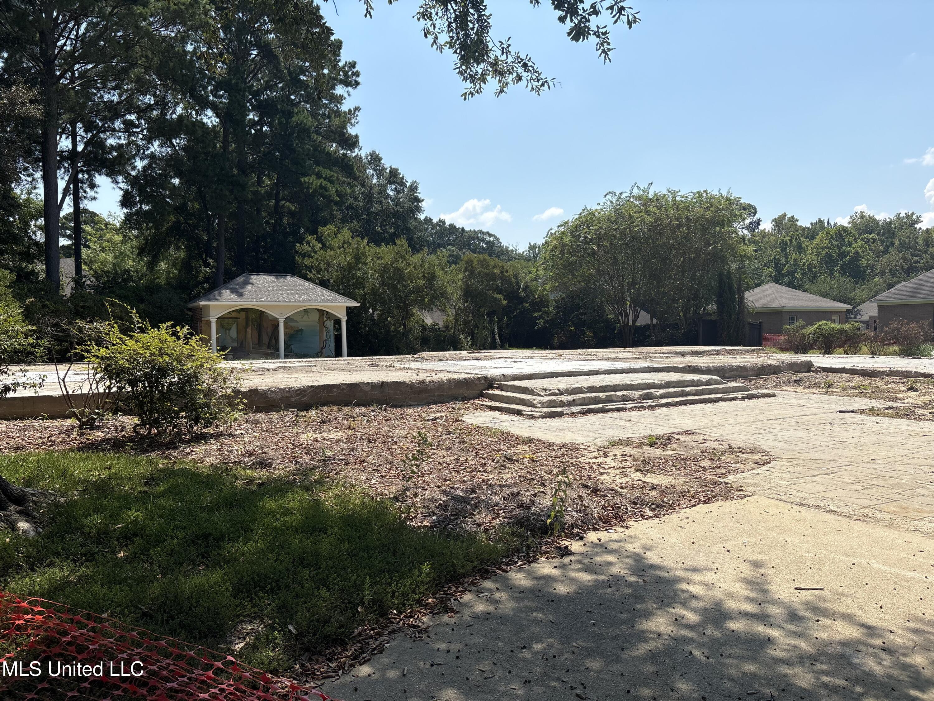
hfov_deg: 67.3
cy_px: 350
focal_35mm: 26
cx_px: 467
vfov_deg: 53.1
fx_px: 702
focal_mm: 5.96
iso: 50
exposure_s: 1/3831
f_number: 1.6
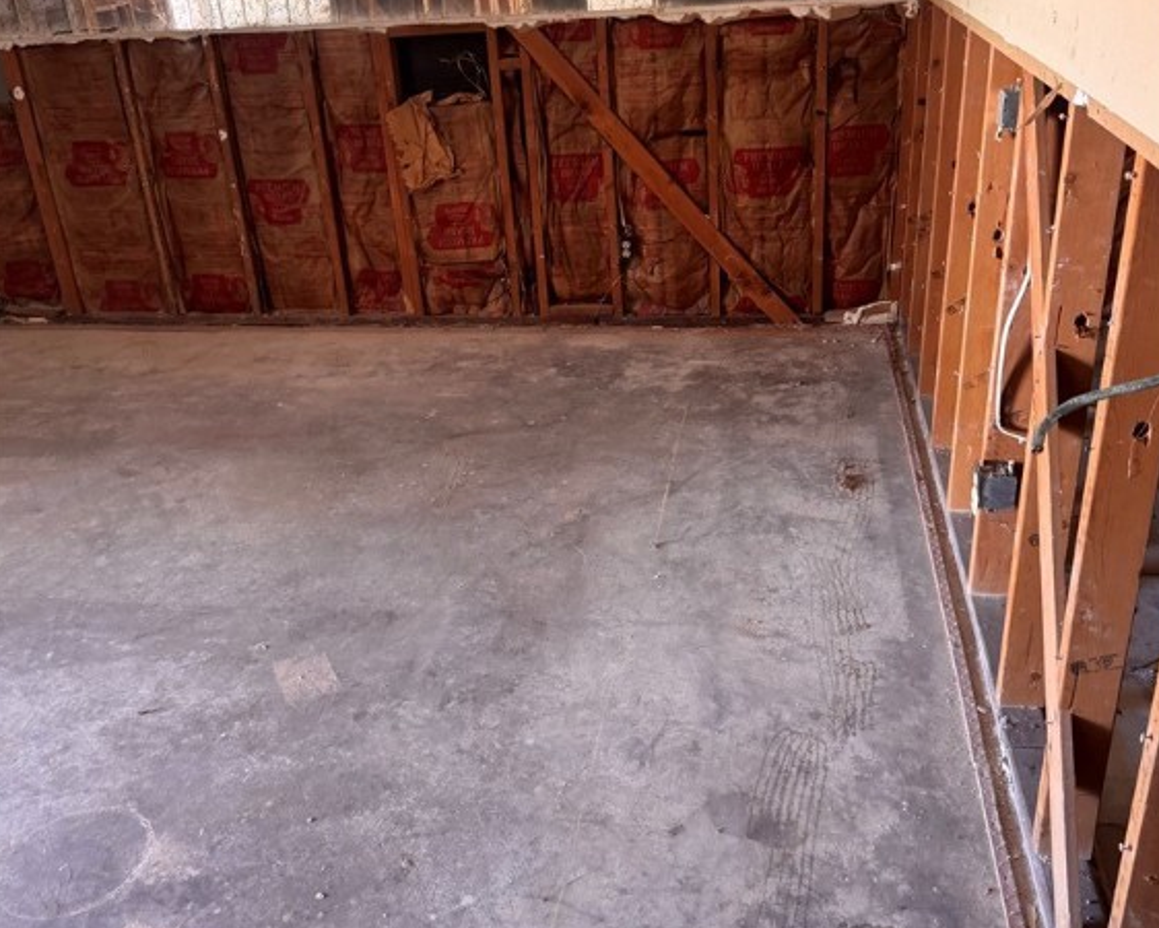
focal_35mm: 32
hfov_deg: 55.6
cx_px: 584
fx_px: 1098
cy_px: 456
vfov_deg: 45.8
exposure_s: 1/78
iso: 200
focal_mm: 6.76
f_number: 1.78
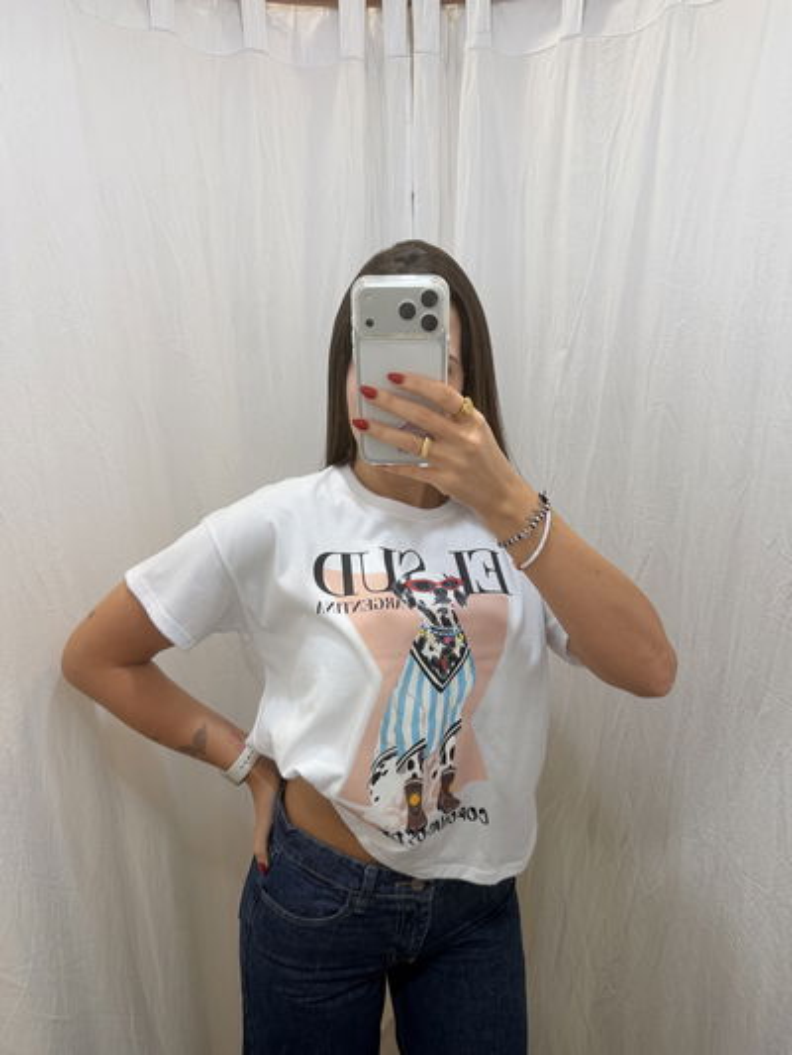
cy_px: 528
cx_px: 396
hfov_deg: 56.8
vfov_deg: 71.6
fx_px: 732
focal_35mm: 24
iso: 125
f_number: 1.78
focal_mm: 6.76
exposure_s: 1/100
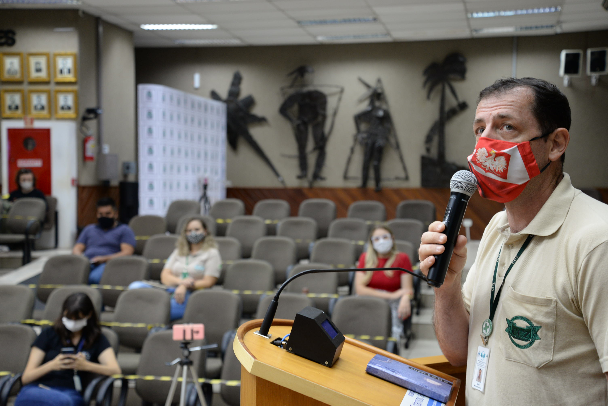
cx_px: 304
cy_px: 203
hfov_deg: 38.2
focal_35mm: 52
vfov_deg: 26.0
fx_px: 879
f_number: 4.2
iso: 1000
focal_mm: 52
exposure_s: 1/60
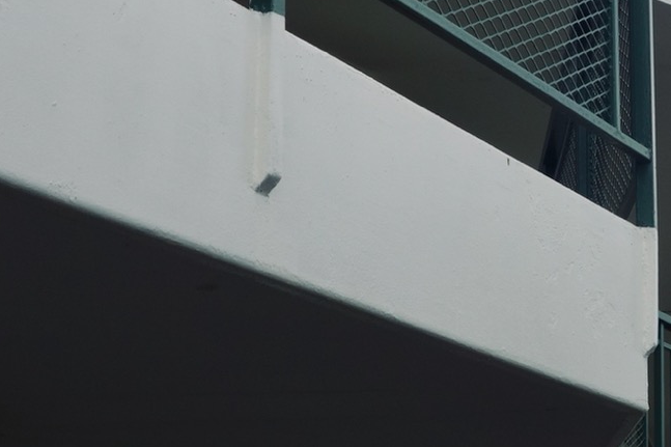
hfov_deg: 22.1
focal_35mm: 89
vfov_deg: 15.1
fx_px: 1658
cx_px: 661
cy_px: 24
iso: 125
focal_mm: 16.59
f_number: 5.6
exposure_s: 1/640
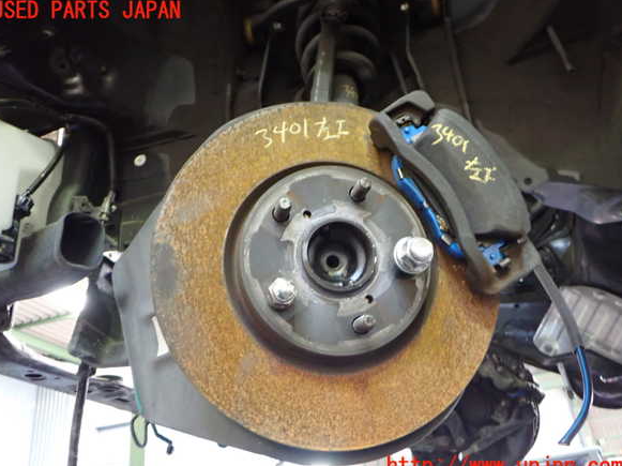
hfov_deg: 58.4
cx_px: 307
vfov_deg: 45.4
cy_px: 239
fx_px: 557
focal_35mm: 31
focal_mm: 5.4
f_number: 2.3
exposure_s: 1/40
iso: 1000
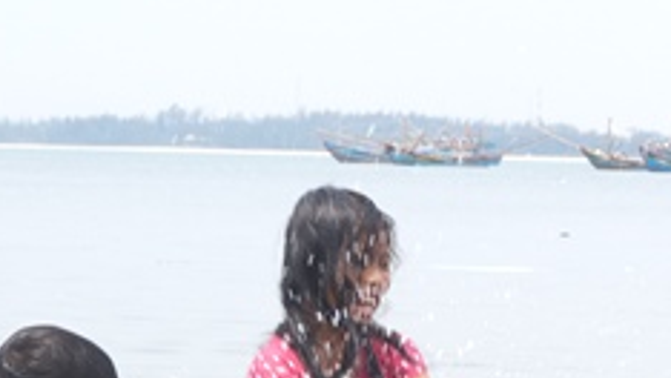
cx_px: 786
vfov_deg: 5.1
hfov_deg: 9.0
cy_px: 541
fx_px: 4210
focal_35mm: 236
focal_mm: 55
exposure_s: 1/160
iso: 200
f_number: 11
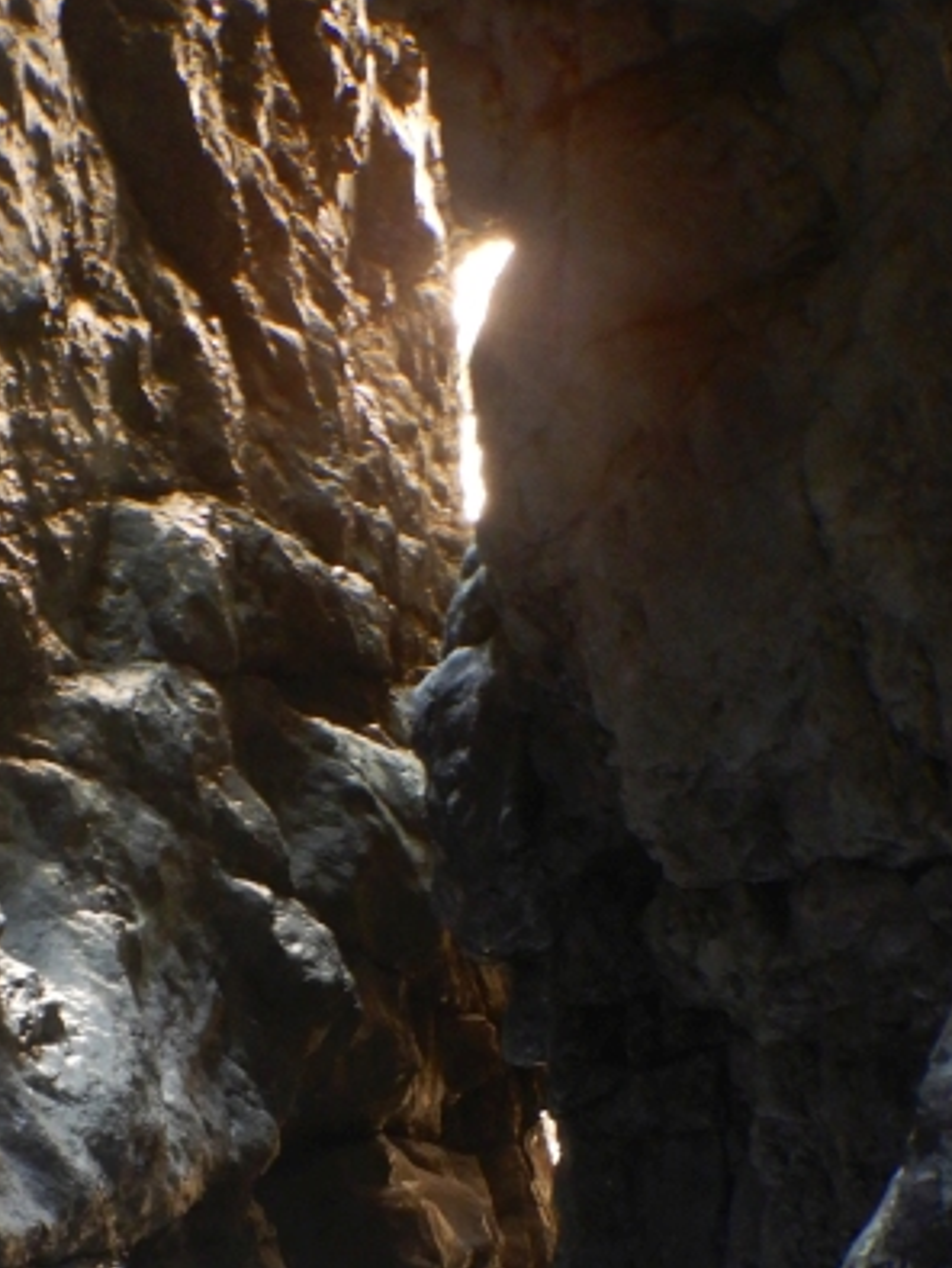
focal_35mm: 80
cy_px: 1073
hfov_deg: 18.4
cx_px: 256
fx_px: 2930
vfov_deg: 23.9
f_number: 4.2
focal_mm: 7.2
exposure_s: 1/10
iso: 450
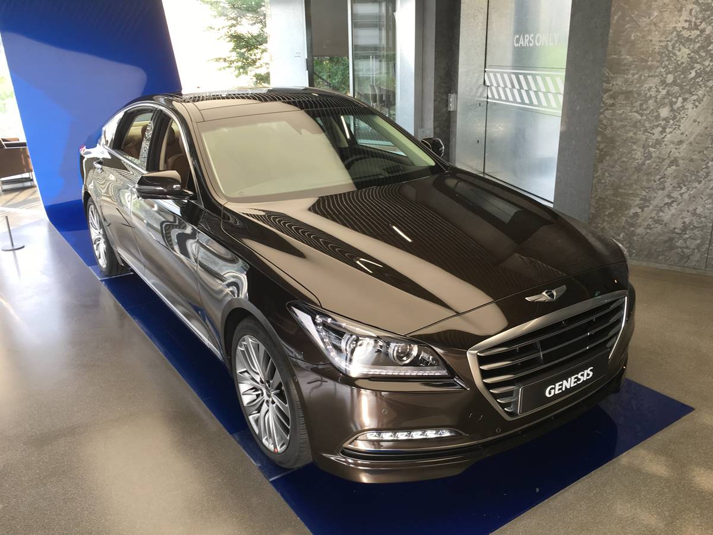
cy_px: 268
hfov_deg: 61.7
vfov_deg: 48.2
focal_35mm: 29
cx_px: 356
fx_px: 597
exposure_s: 1/60
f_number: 2.2
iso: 25
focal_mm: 4.15
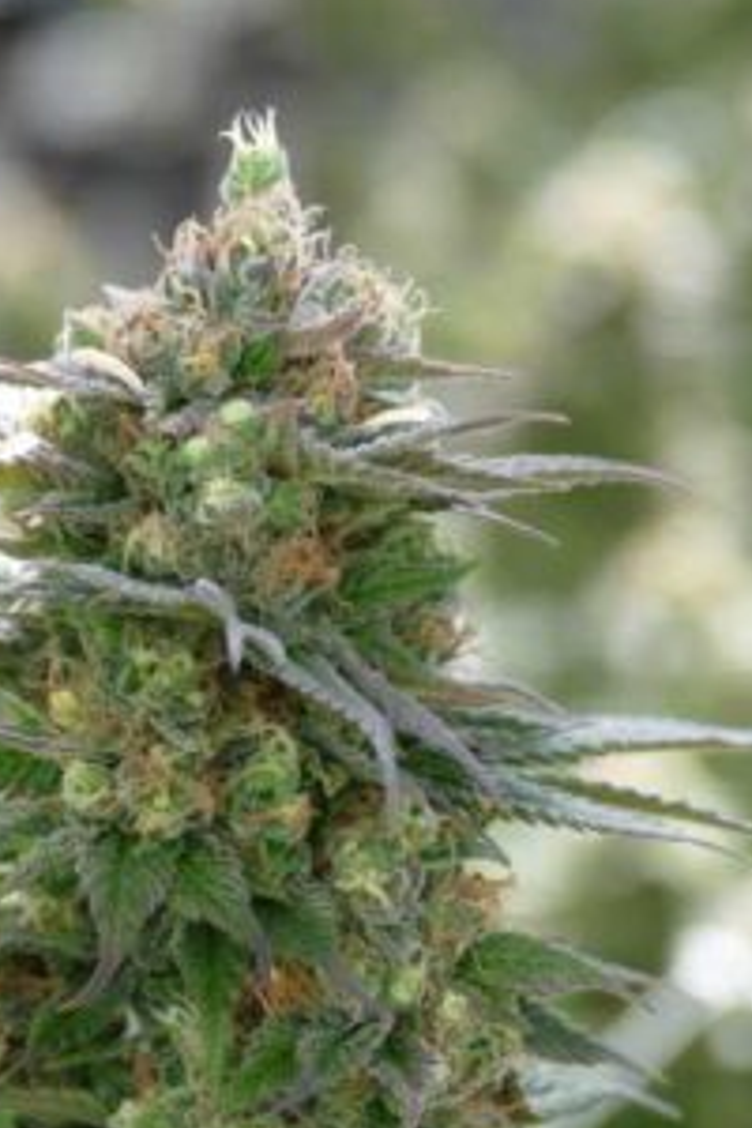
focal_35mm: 211
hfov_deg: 6.5
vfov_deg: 9.7
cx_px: 361
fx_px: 6611
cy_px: 993
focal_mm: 39.97
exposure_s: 1/200
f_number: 3.9
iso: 125
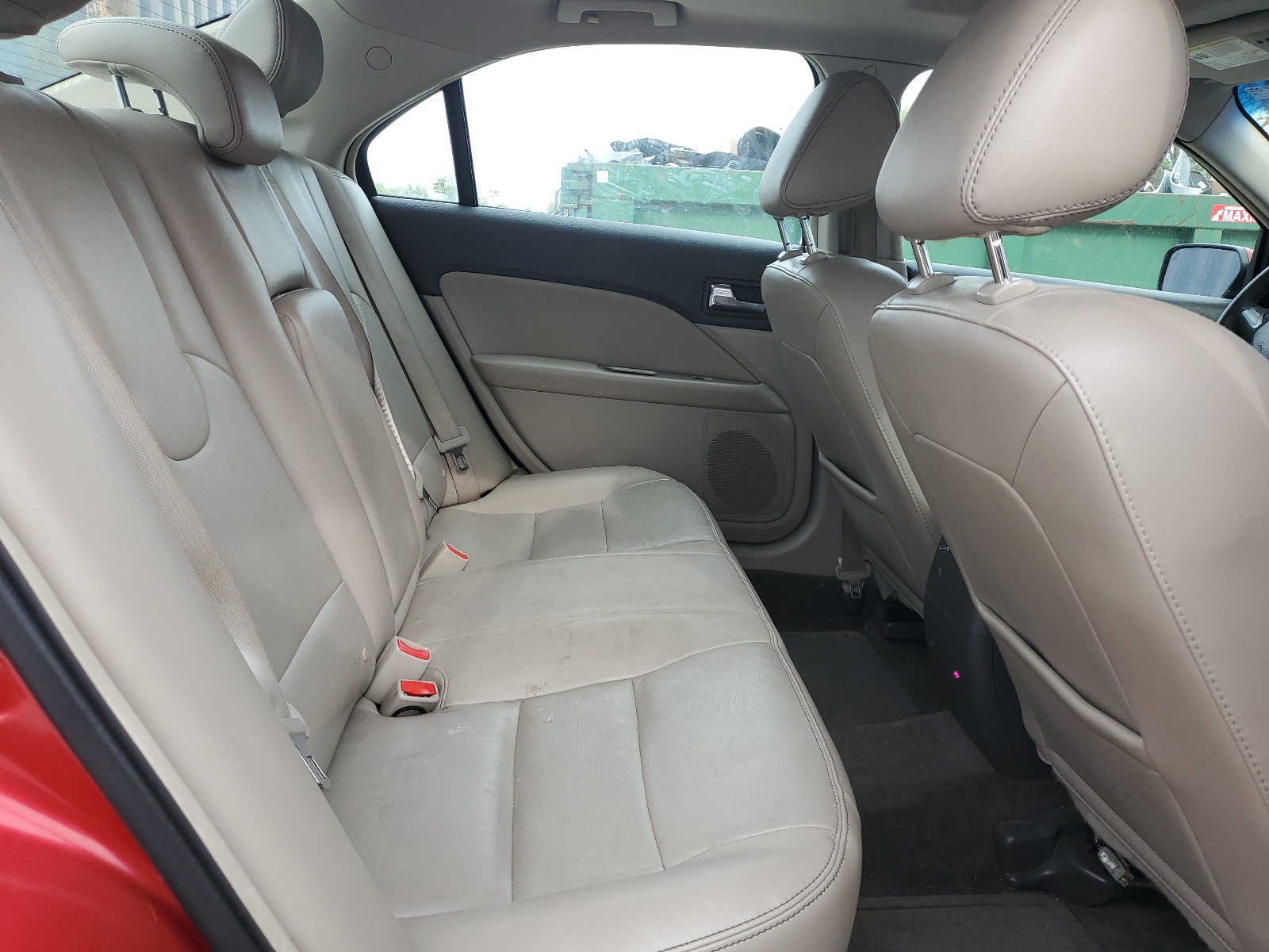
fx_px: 953
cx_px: 634
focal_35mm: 26
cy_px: 476
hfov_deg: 67.3
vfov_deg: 53.1
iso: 50
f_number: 1.5
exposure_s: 1/270
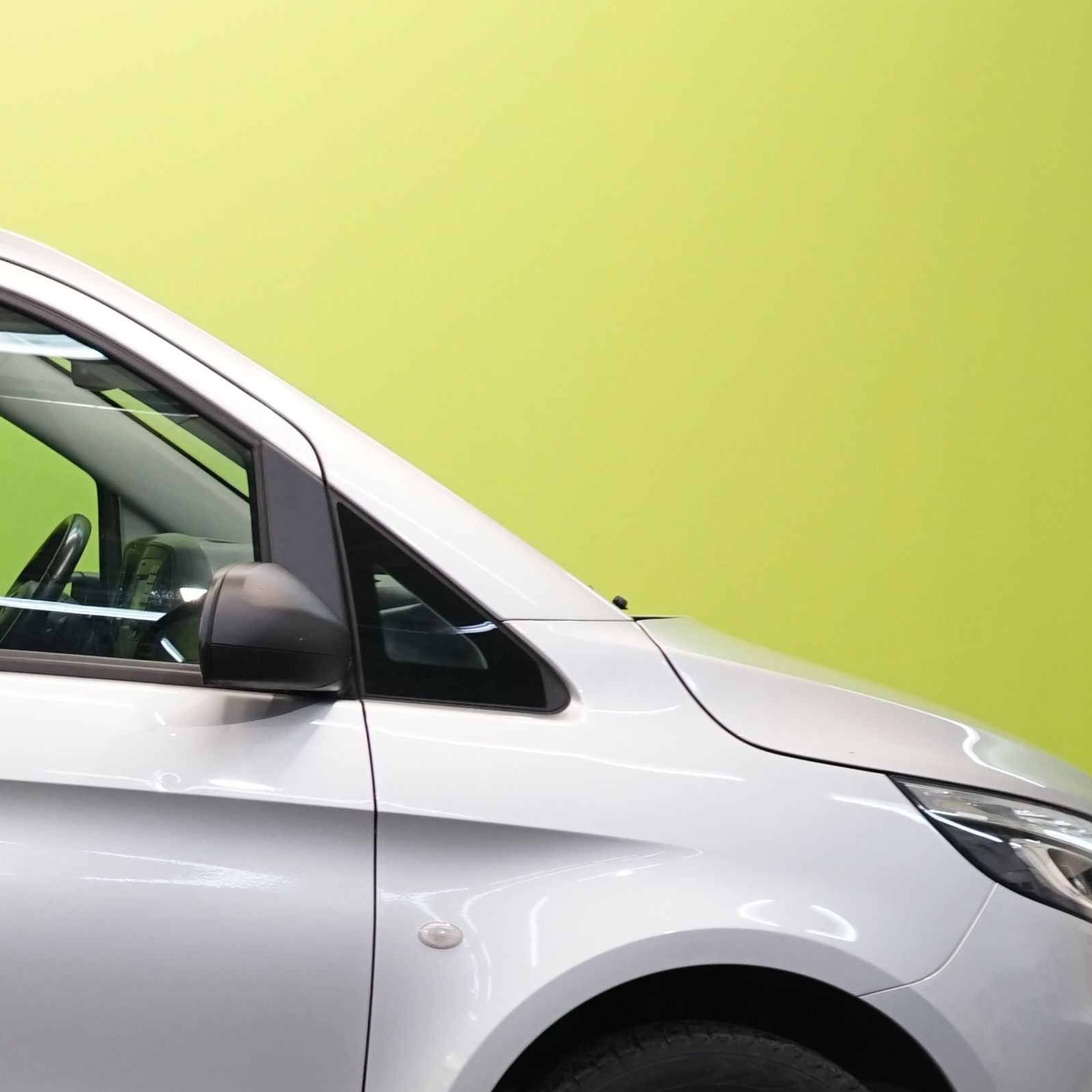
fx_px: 5104
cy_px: 844
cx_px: -510
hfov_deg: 11.7
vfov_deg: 12.2
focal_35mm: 143
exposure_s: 1/60
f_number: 4.5
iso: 800
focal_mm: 45
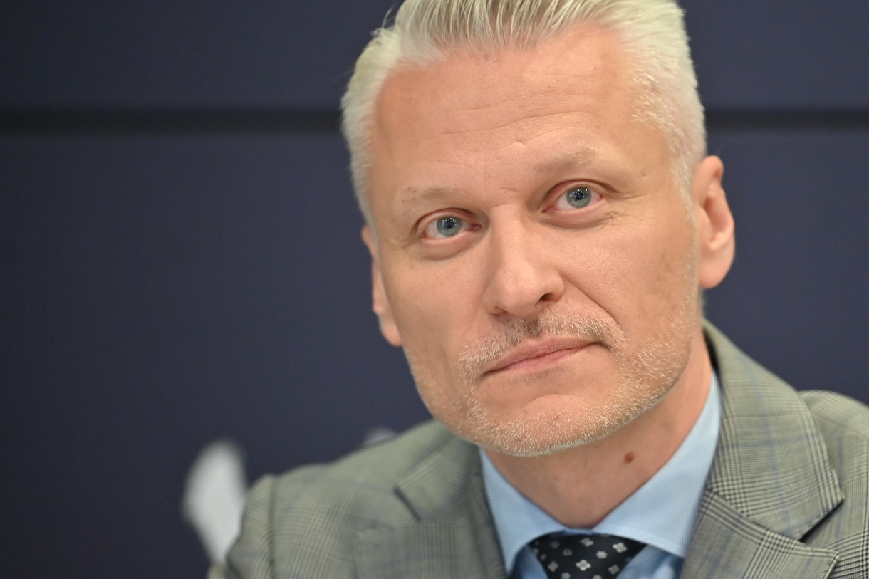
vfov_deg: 5.7
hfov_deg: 8.6
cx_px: 538
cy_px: 276
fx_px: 5768
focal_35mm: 239
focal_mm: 180
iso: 2200
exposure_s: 1/400
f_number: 2.8
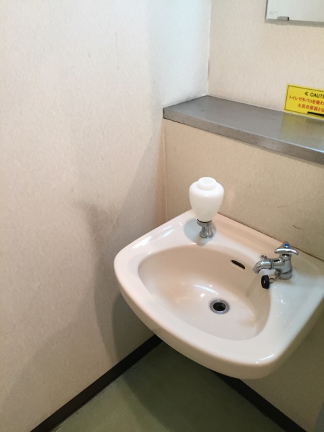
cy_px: 216
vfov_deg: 61.7
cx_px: 162
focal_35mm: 29
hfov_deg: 48.2
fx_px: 362
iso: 160
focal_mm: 4.15
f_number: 2.2
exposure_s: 1/30
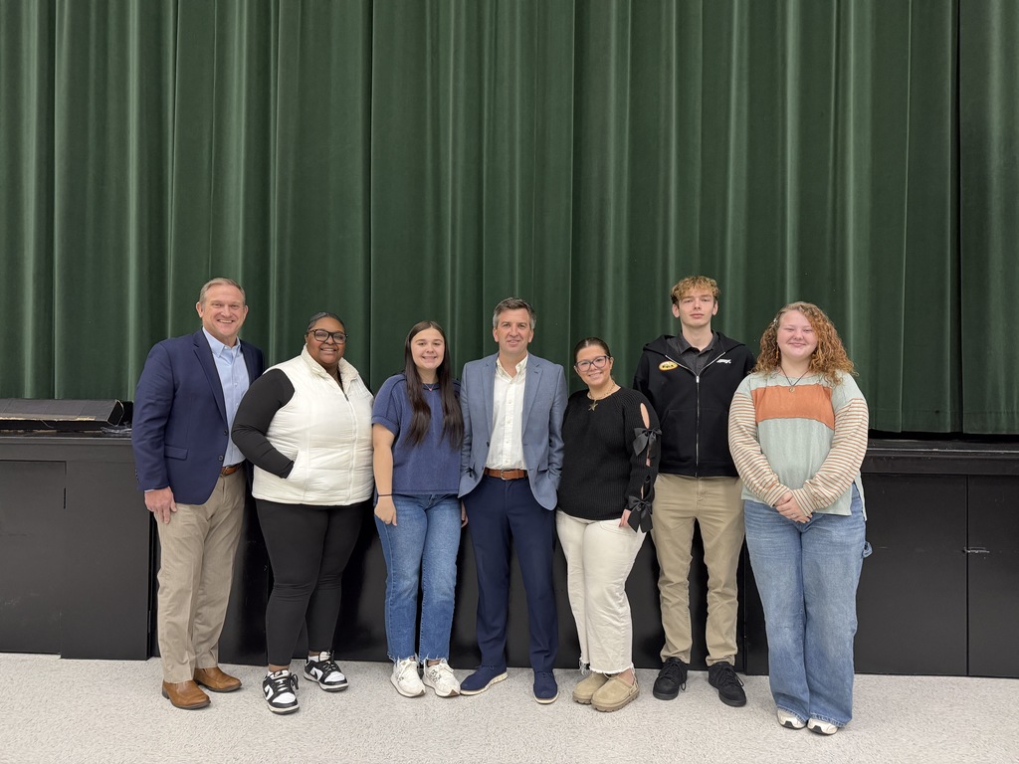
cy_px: 382
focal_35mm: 24
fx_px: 706
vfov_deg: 56.8
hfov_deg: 71.6
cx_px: 510
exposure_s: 1/60
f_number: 1.78
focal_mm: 6.76
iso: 320
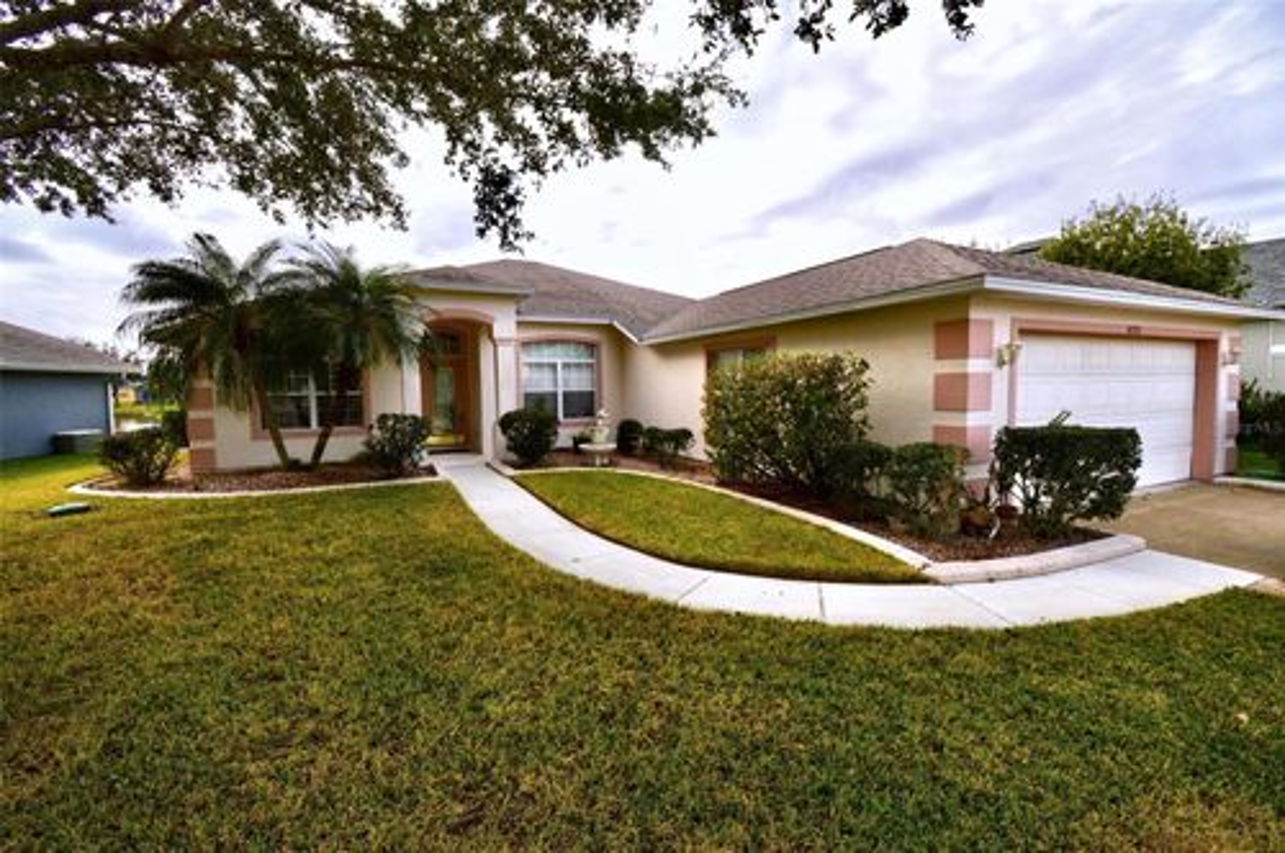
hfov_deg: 100.5
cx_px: 642
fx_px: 535
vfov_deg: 77.2
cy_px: 426
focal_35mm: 15
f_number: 8
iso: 100
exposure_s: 1/125
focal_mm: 10
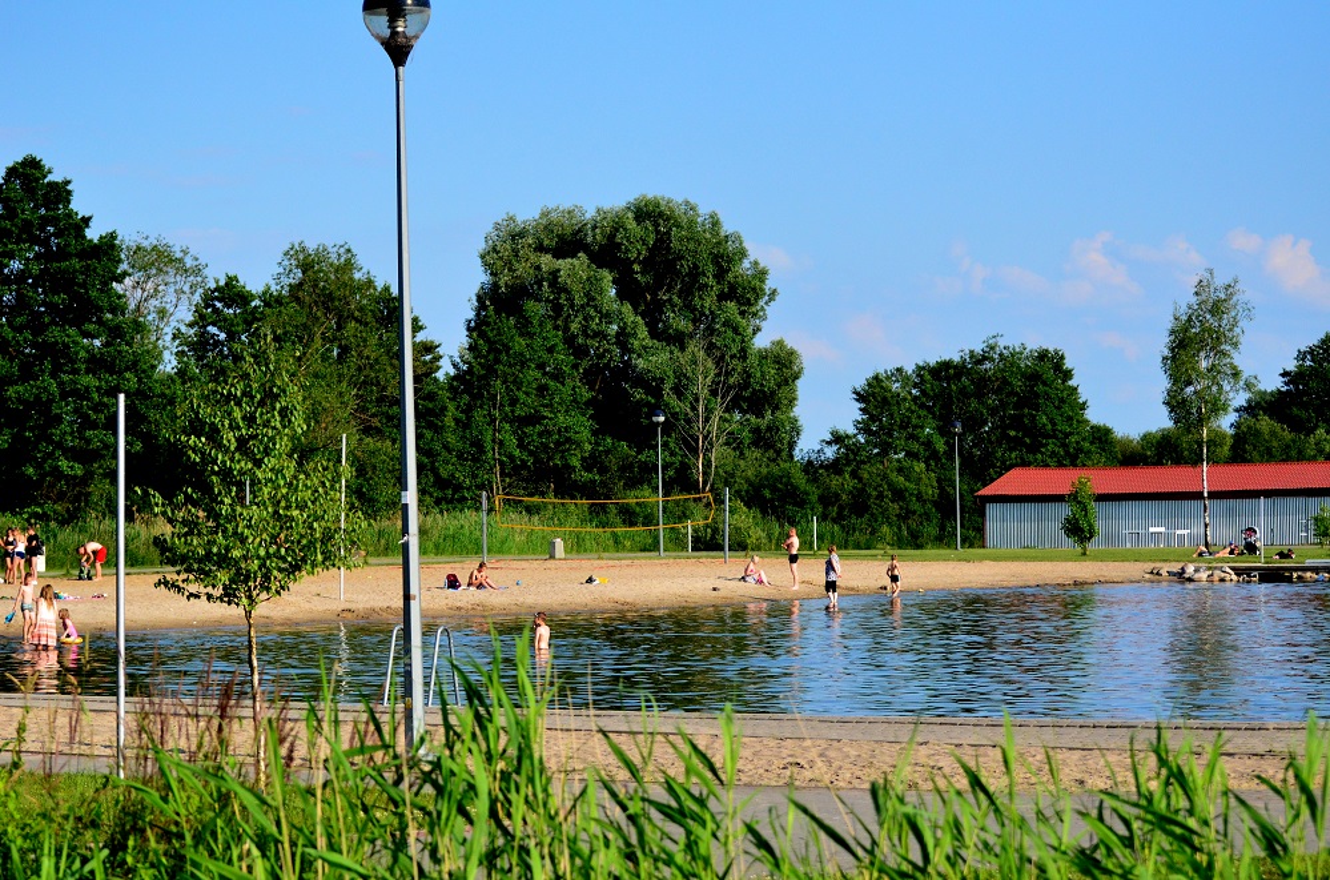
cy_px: 440
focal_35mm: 105
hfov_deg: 19.5
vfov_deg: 13.0
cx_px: 665
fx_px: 3870
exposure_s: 1/8000
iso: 1250
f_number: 4.5
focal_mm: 70
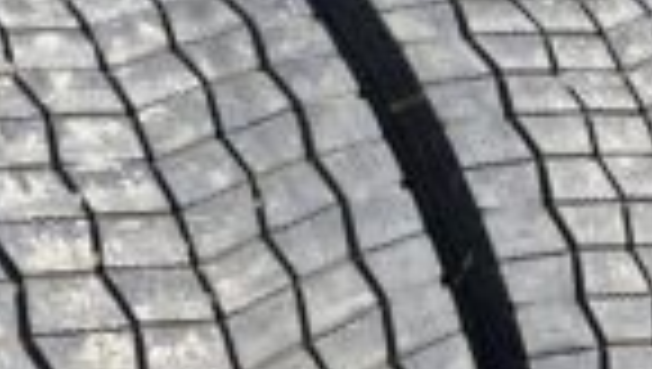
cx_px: 567
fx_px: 1454
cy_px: 430
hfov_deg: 24.6
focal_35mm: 84
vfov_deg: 14.1
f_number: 1.8
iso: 32
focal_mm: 4.25
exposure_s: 1/1193
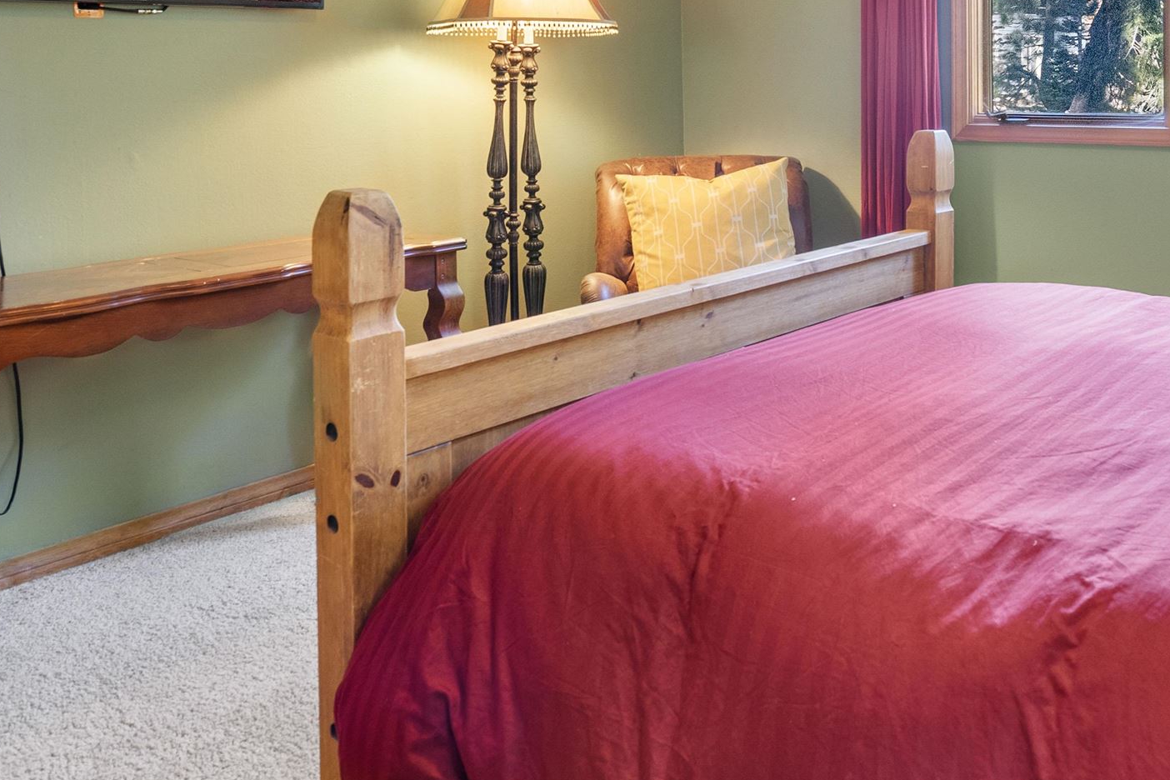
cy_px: 72
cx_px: 854
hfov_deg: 52.4
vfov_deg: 35.5
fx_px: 1137
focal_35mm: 35
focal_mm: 16
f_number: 7.1
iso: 400
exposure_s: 5
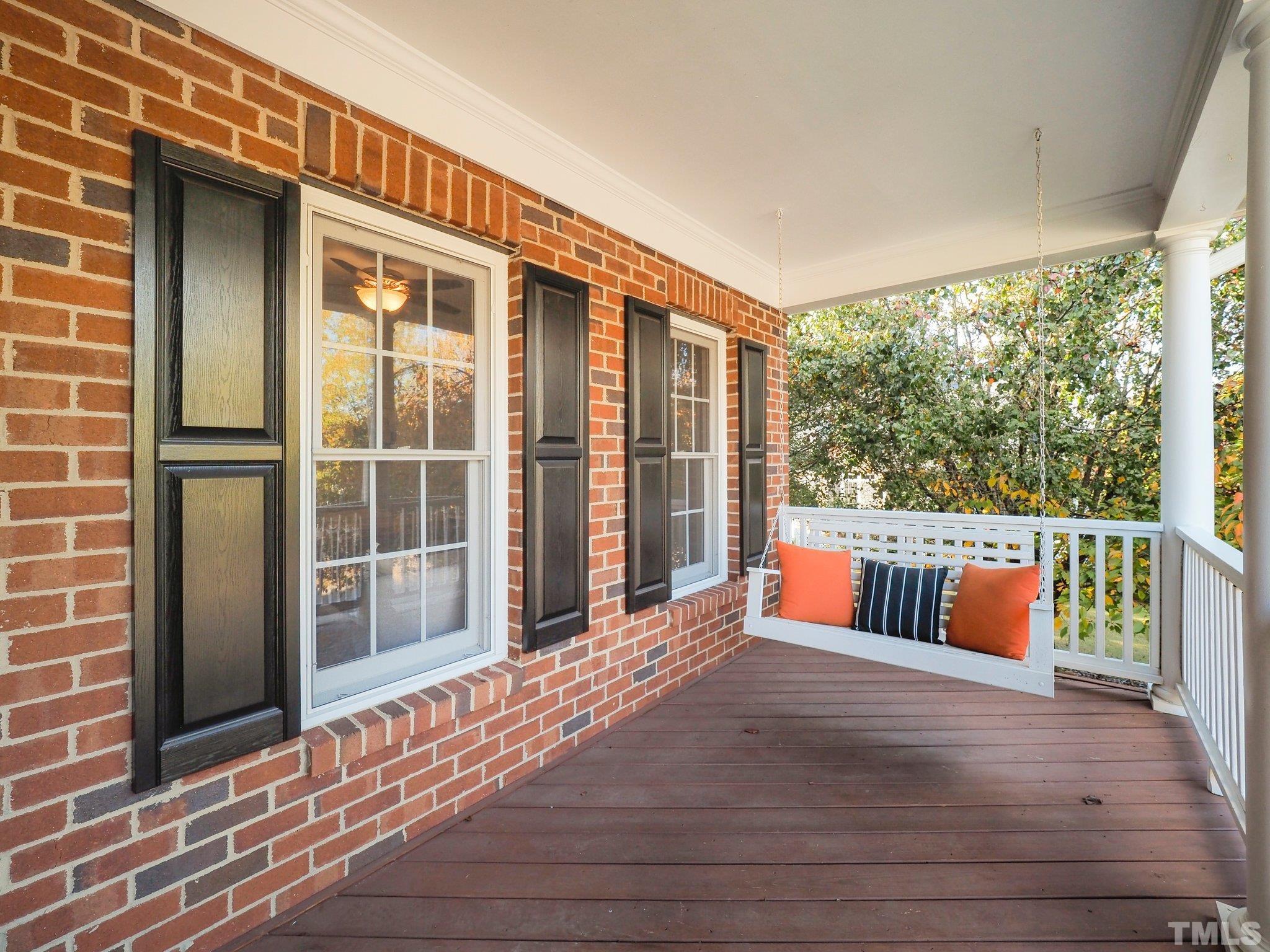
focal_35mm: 14
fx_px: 514
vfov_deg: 85.7
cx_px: 635
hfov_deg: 102.1
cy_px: 476
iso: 100
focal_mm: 7
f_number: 5
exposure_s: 1/60
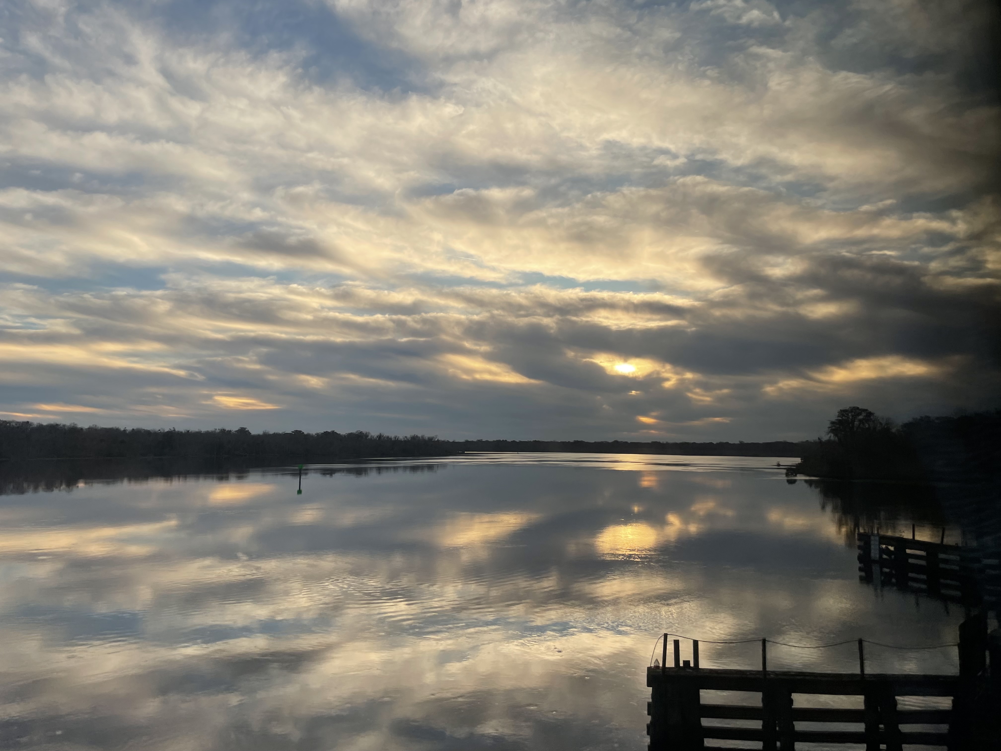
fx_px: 752
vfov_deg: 53.1
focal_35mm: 26
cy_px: 376
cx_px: 500
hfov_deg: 67.3
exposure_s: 1/294
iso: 32
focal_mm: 4.2
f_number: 1.6
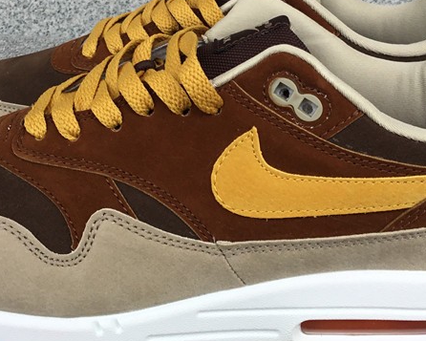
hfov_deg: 30.9
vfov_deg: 24.9
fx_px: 769
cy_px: 127
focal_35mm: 61
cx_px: 225
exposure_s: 1/302
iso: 25
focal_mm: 3.3
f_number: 2.4
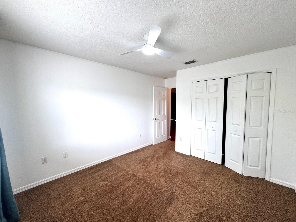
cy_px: 111
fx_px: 120
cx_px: 148
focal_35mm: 14
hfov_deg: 102.1
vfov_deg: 85.7
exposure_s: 1/99
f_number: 2.2
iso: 100
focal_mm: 2.22
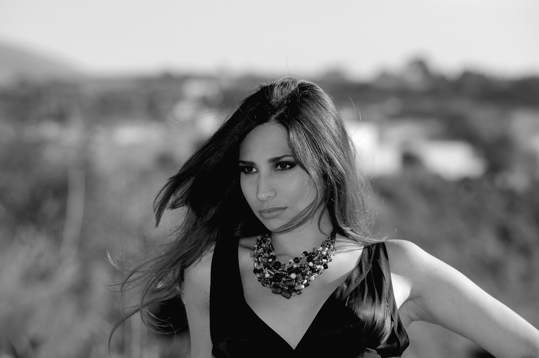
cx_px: 270
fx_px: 2992
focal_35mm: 200
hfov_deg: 10.3
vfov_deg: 6.9
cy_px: 179
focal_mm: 200
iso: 200
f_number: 8
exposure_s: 1/500
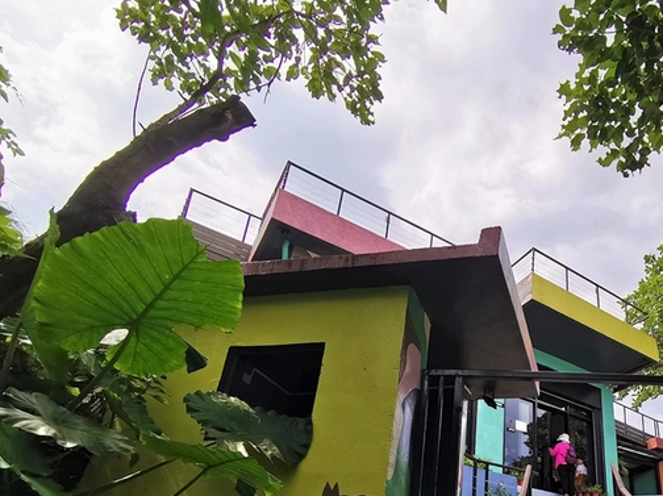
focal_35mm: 27
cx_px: 534
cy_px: 411
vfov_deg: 47.8
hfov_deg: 60.0
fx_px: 517
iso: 50
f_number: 2.2
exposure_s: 1/756
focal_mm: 2.35
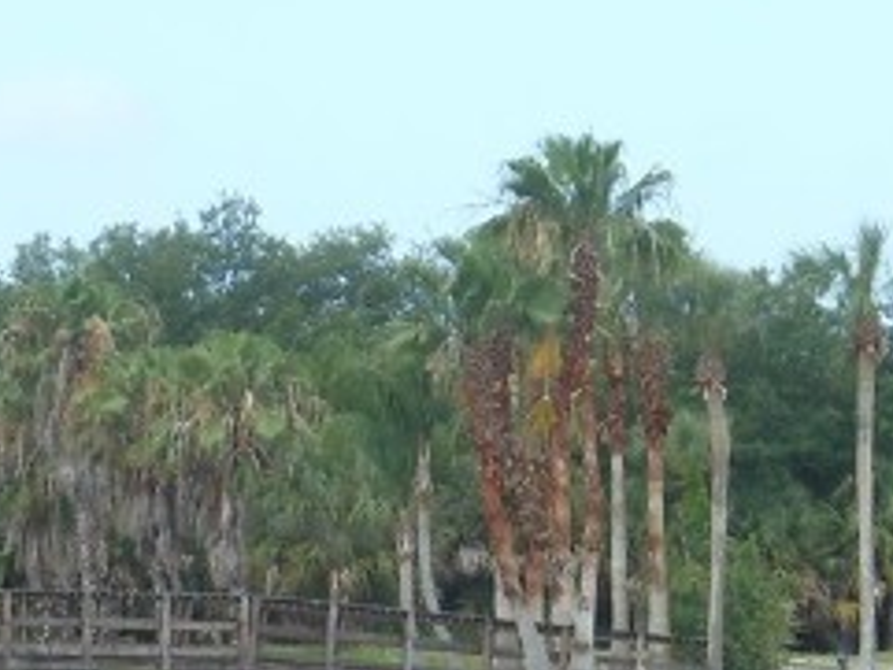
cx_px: 771
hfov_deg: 7.1
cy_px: 674
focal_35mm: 280
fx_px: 7227
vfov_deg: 5.3
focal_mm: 11.7
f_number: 4.3
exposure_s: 1/320
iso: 80
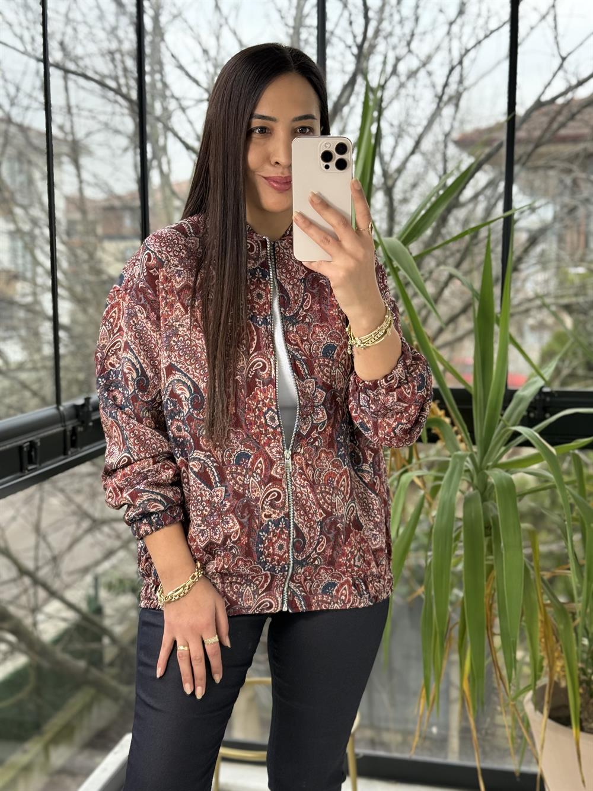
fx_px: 1096
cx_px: 296
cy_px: 396
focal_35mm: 48
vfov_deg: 39.7
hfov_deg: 30.3
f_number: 1.78
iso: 100
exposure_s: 1/234
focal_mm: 6.76
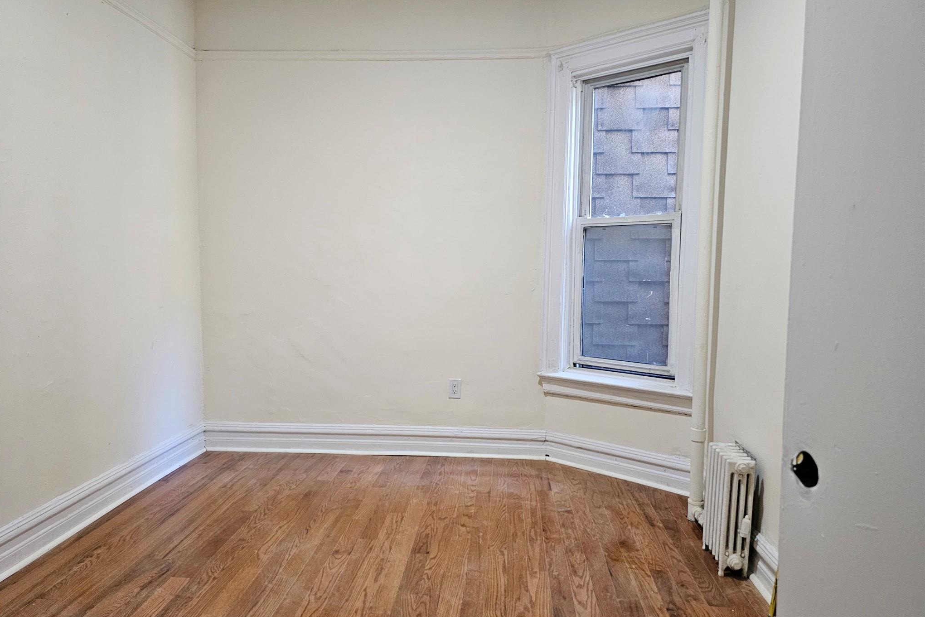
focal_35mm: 24
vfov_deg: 53.1
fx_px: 617
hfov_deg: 73.7
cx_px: 461
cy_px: 324
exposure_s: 1/120
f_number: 1.7
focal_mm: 6.3
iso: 640
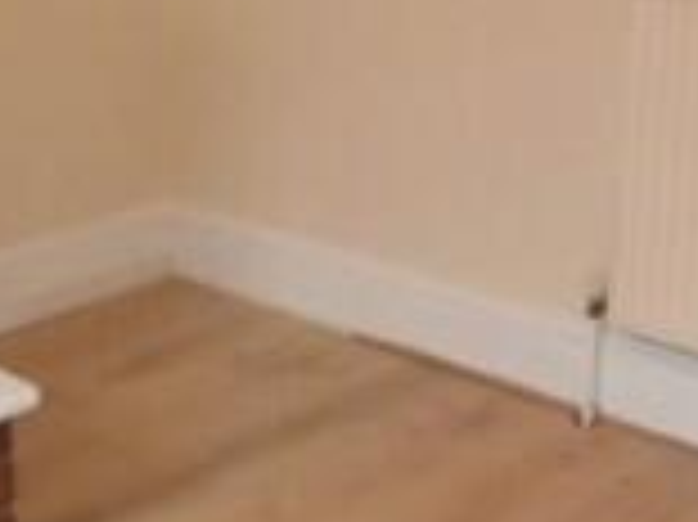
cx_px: 178
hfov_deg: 19.9
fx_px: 1975
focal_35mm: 98
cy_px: 43
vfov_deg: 14.9
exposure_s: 1/30
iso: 200
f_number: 2.8
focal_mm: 4.7
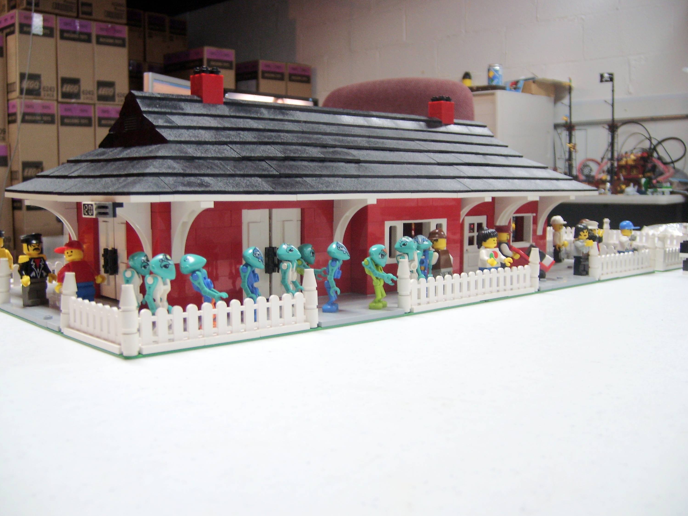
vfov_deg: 39.7
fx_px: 715
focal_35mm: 36
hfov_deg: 51.4
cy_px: 254
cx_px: 338
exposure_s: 1/10
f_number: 2.8
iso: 50
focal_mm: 5.8
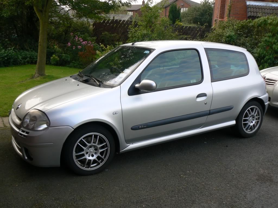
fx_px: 289
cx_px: 139
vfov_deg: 39.7
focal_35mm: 36
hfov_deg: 51.4
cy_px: 104
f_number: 4.5
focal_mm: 6
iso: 80
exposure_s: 1/100
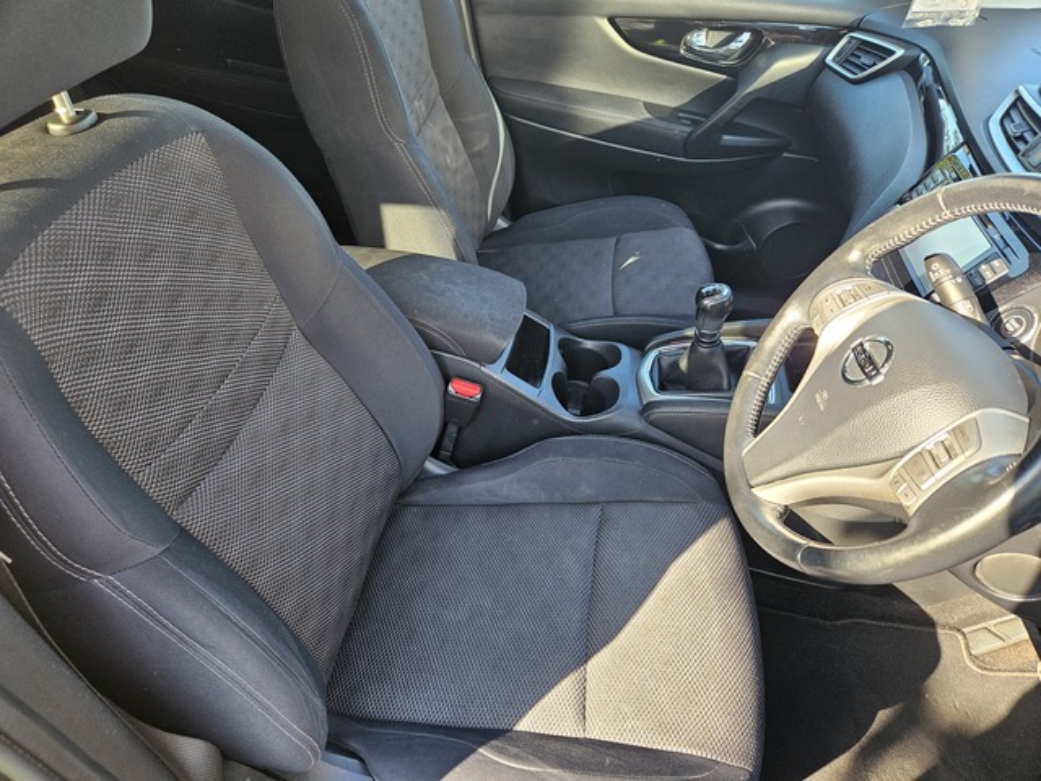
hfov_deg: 73.9
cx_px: 520
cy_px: 390
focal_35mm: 23
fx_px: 692
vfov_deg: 58.9
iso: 64
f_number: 1.8
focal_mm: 5.4
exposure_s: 1/100
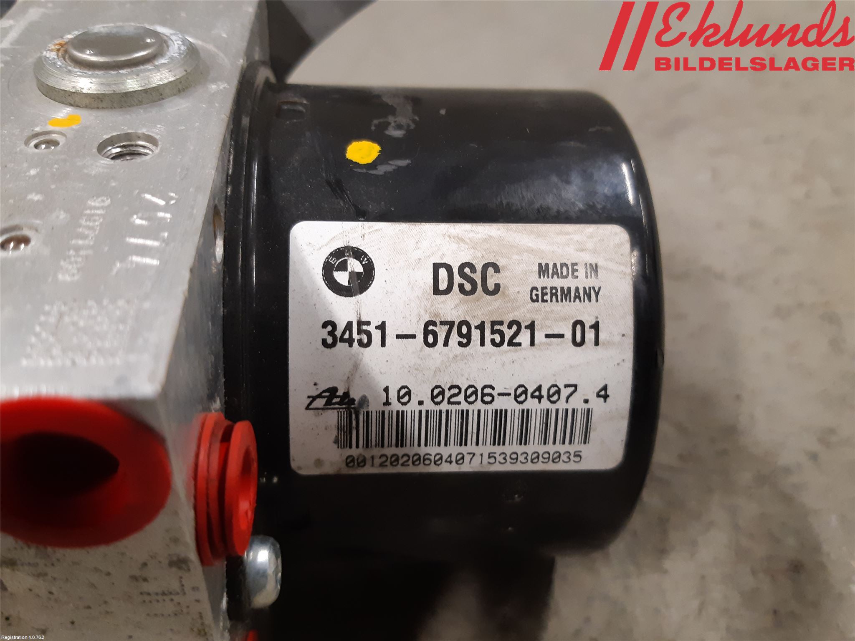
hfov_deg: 67.3
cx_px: 428
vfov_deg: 53.1
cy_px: 320
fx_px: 642
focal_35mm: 26
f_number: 1.7
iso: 200
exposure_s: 1/50
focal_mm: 3.93
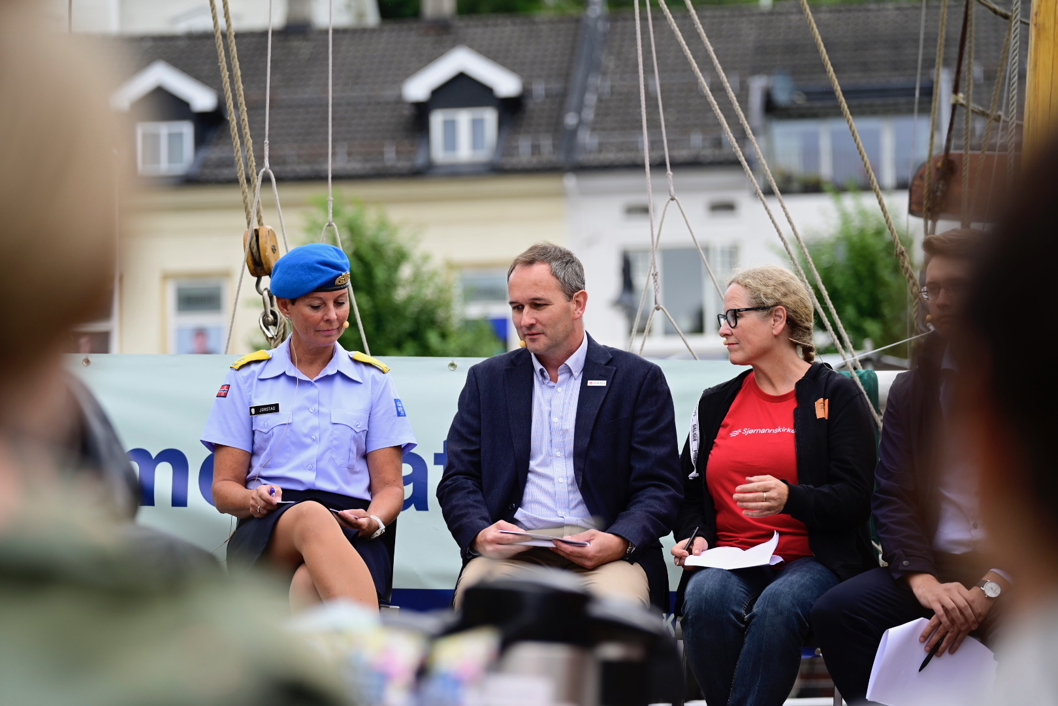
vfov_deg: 13.0
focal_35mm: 105
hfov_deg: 19.5
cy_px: 353
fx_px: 3086
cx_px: 529
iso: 100
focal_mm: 105
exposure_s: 1/400
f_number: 2.8
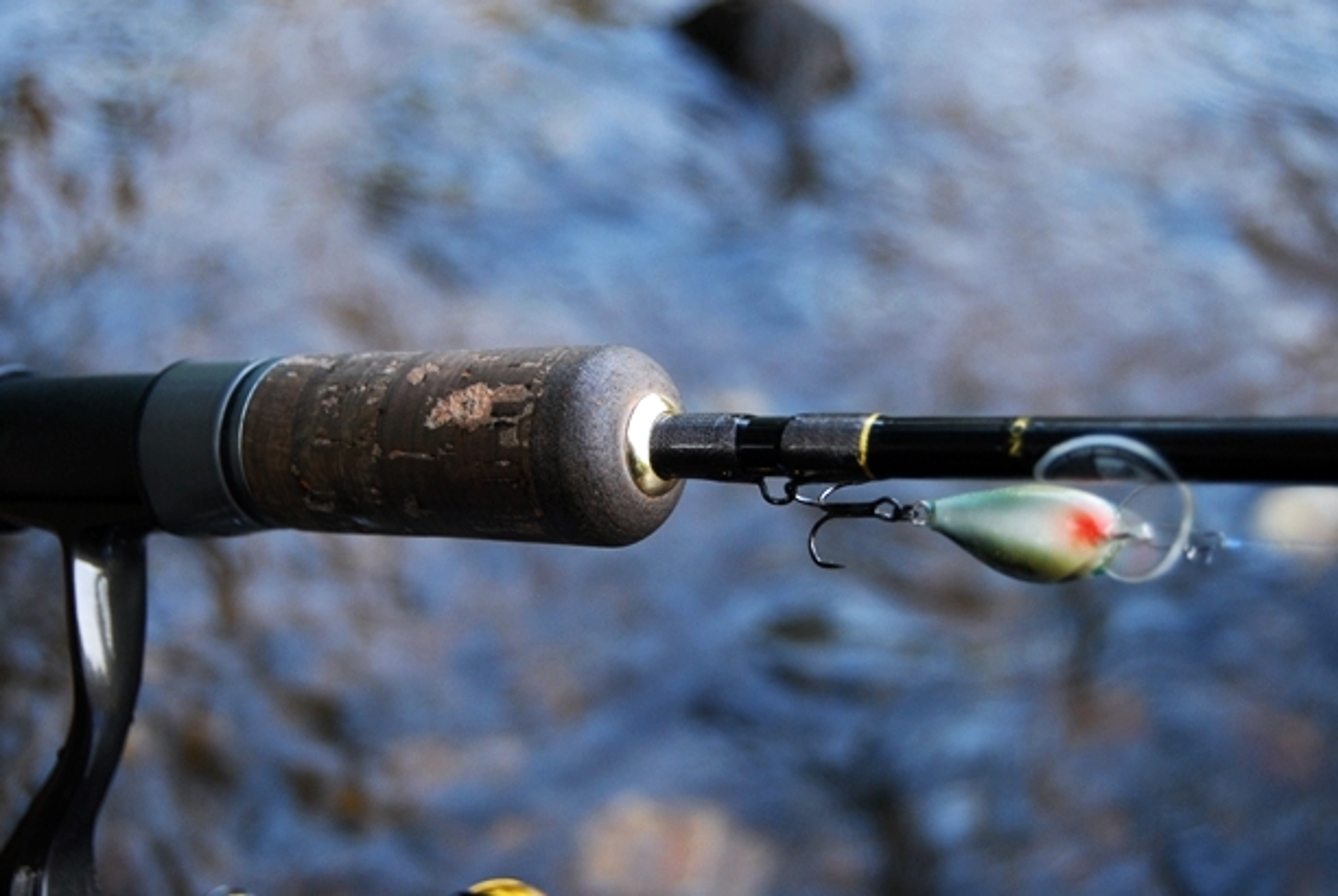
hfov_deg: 31.8
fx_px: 2345
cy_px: 448
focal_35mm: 63
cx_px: 669
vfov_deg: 21.6
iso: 400
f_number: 5.3
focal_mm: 42
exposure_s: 1/40
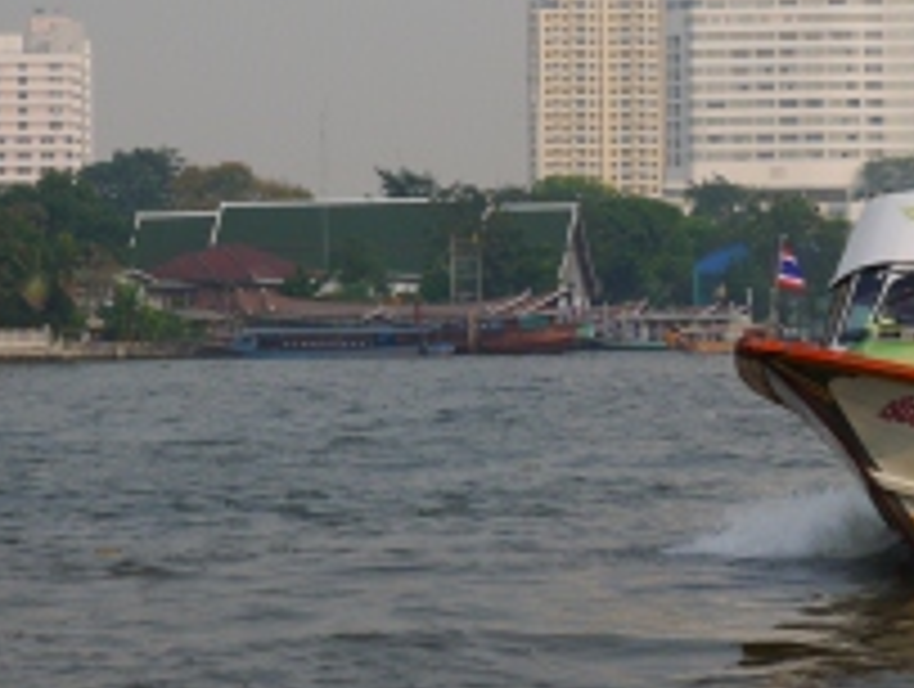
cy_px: 144
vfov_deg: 8.0
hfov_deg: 10.6
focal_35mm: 185
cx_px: 729
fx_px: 4893
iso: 160
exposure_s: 1/400
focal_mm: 42
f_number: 9
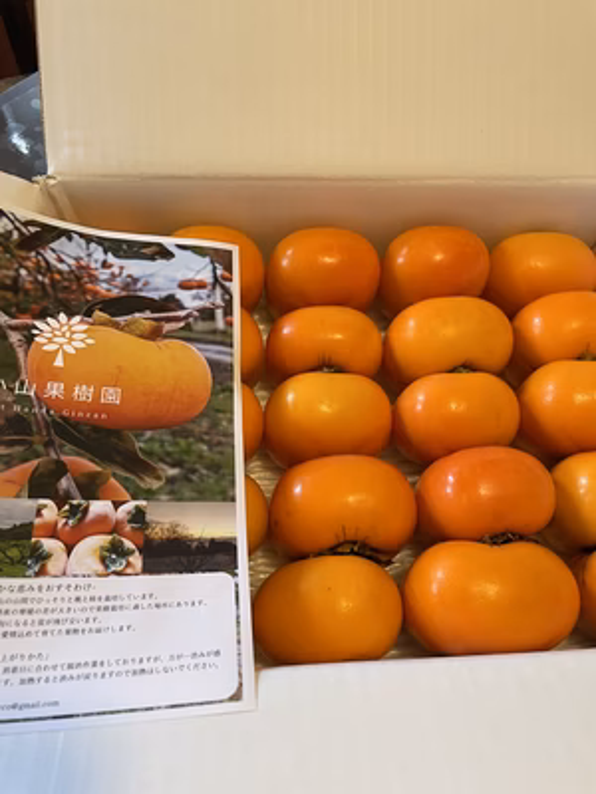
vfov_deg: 67.3
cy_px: 397
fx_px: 597
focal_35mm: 26
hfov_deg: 53.1
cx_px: 298
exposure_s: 1/50
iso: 100
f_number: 1.6
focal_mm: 4.2
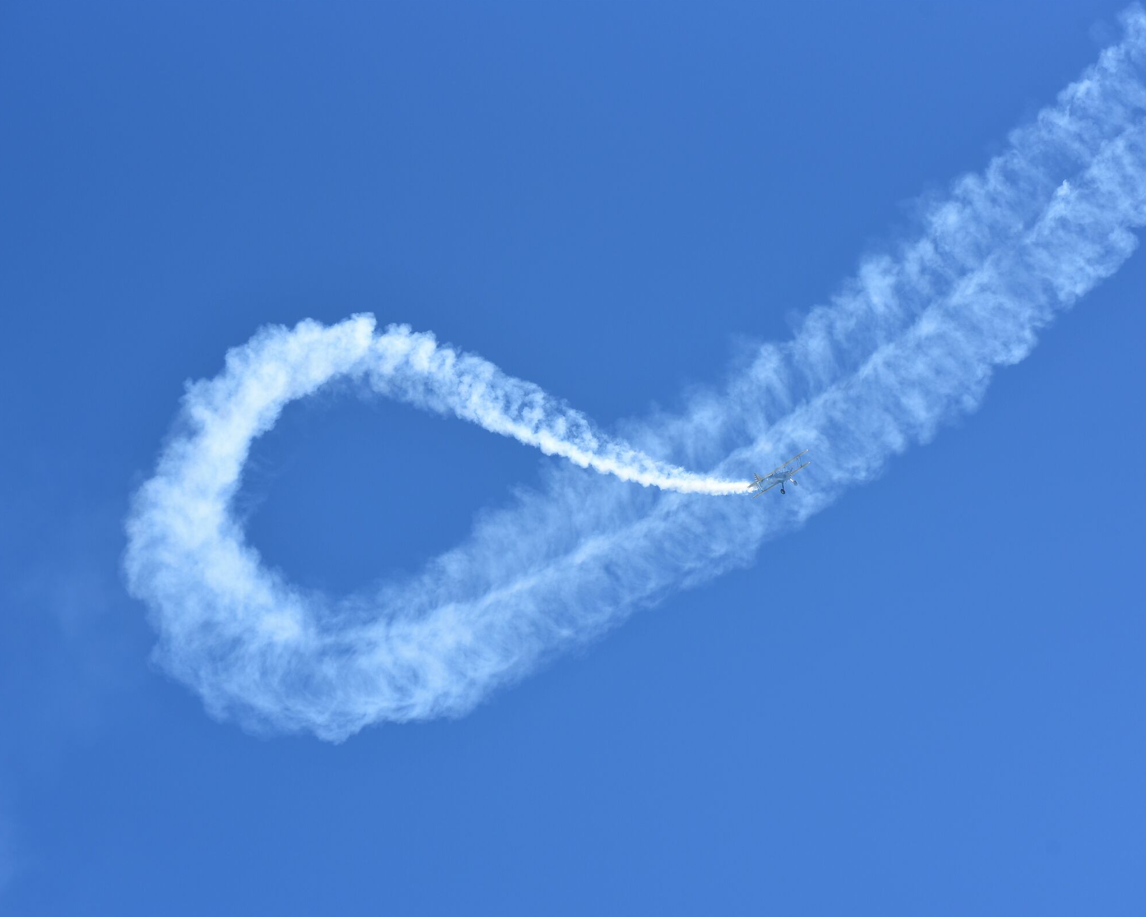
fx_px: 4308
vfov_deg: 12.2
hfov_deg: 15.2
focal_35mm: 127
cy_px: 459
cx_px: 576
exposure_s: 1/1250
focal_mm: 112
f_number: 8
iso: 320
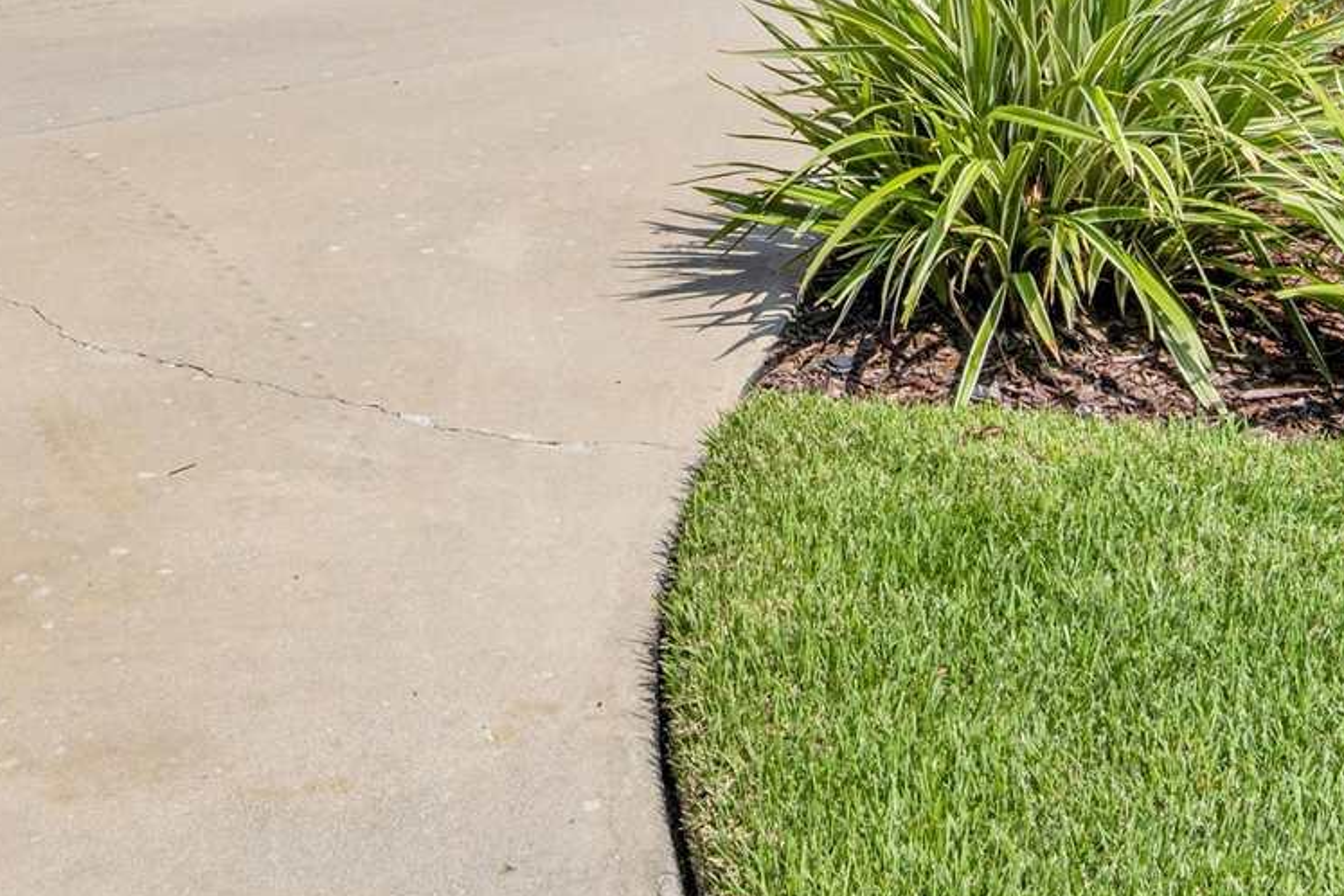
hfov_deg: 27.3
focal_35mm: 74
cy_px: -264
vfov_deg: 17.3
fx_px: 2762
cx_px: 621
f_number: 11
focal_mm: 18
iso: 200
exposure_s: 1/640
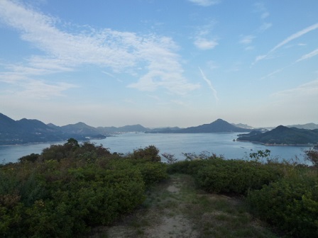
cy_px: 119
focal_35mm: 28
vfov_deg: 49.7
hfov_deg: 63.4
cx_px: 159
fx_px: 257
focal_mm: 5
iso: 160
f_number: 4
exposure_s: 1/640
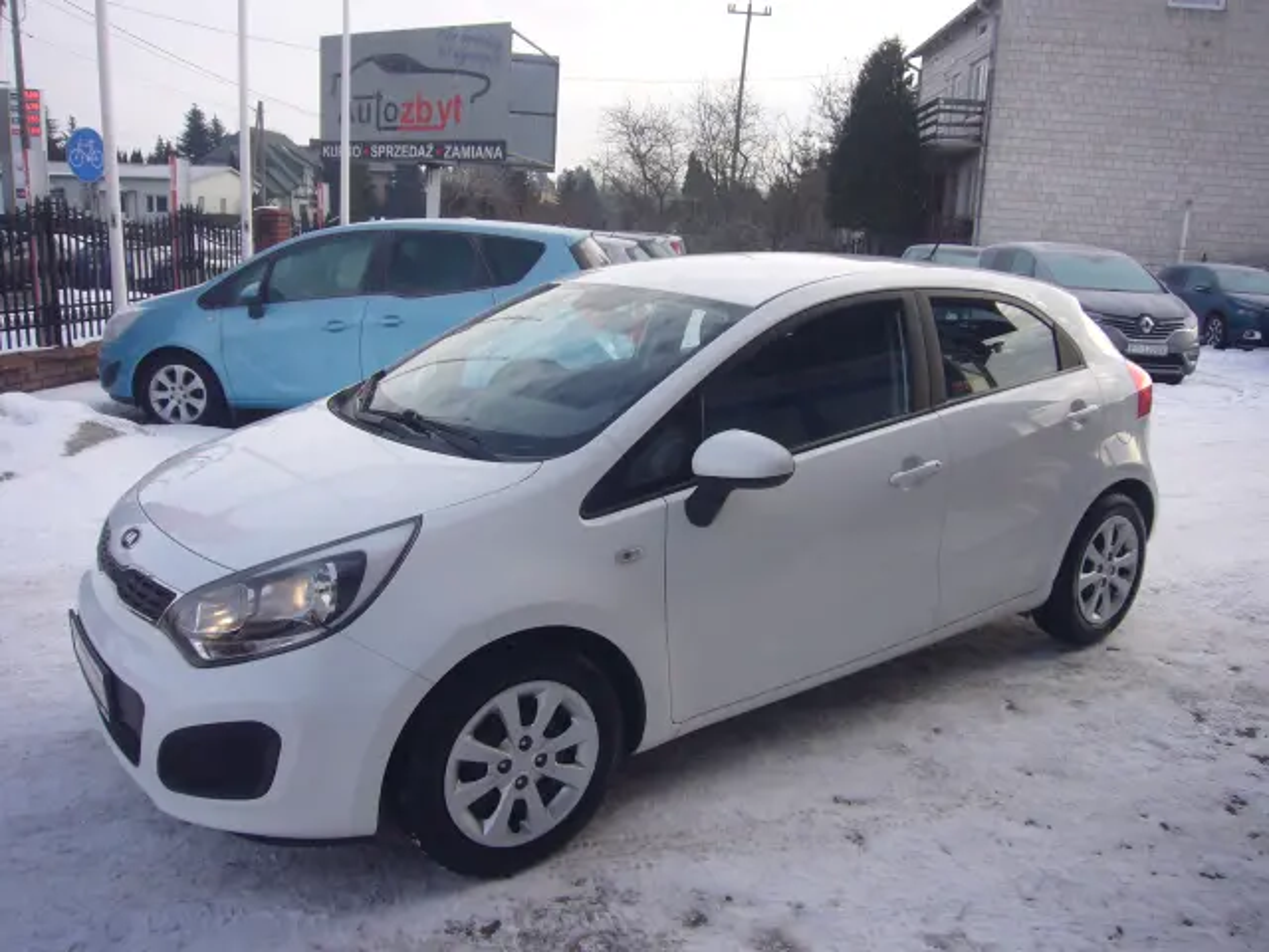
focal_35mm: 28
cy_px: 476
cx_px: 634
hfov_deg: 63.4
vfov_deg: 49.7
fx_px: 1026
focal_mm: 4.6
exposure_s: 1/160
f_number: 5.6
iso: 80
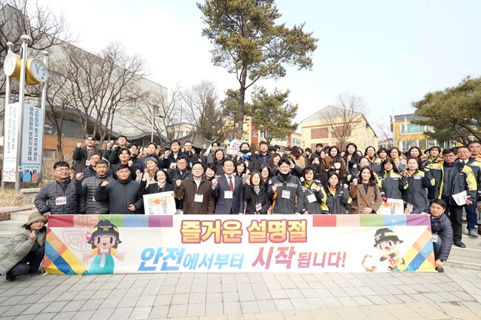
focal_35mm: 16
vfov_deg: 73.7
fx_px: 214
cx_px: 240
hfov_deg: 96.8
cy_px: 160
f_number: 11
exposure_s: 1/250
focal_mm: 16
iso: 800
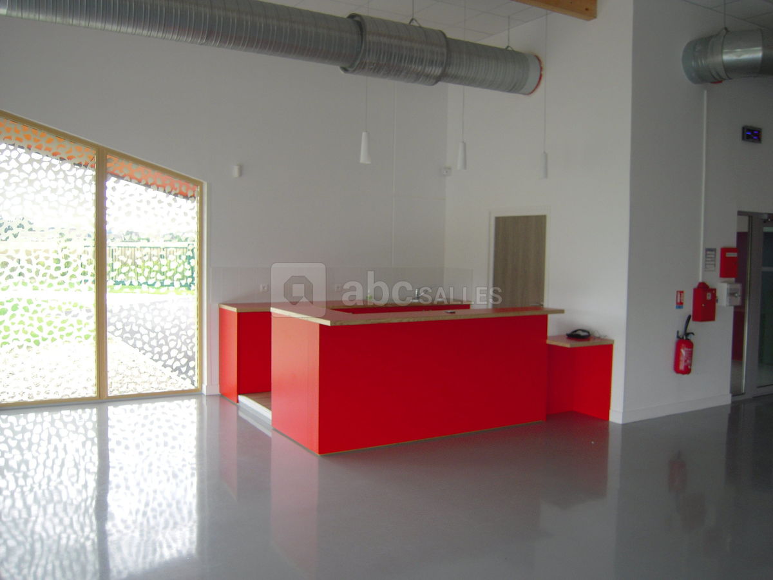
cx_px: 386
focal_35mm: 31
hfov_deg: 58.4
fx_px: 692
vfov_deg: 45.4
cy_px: 290
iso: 100
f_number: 2.8
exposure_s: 1/80
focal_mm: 5.6
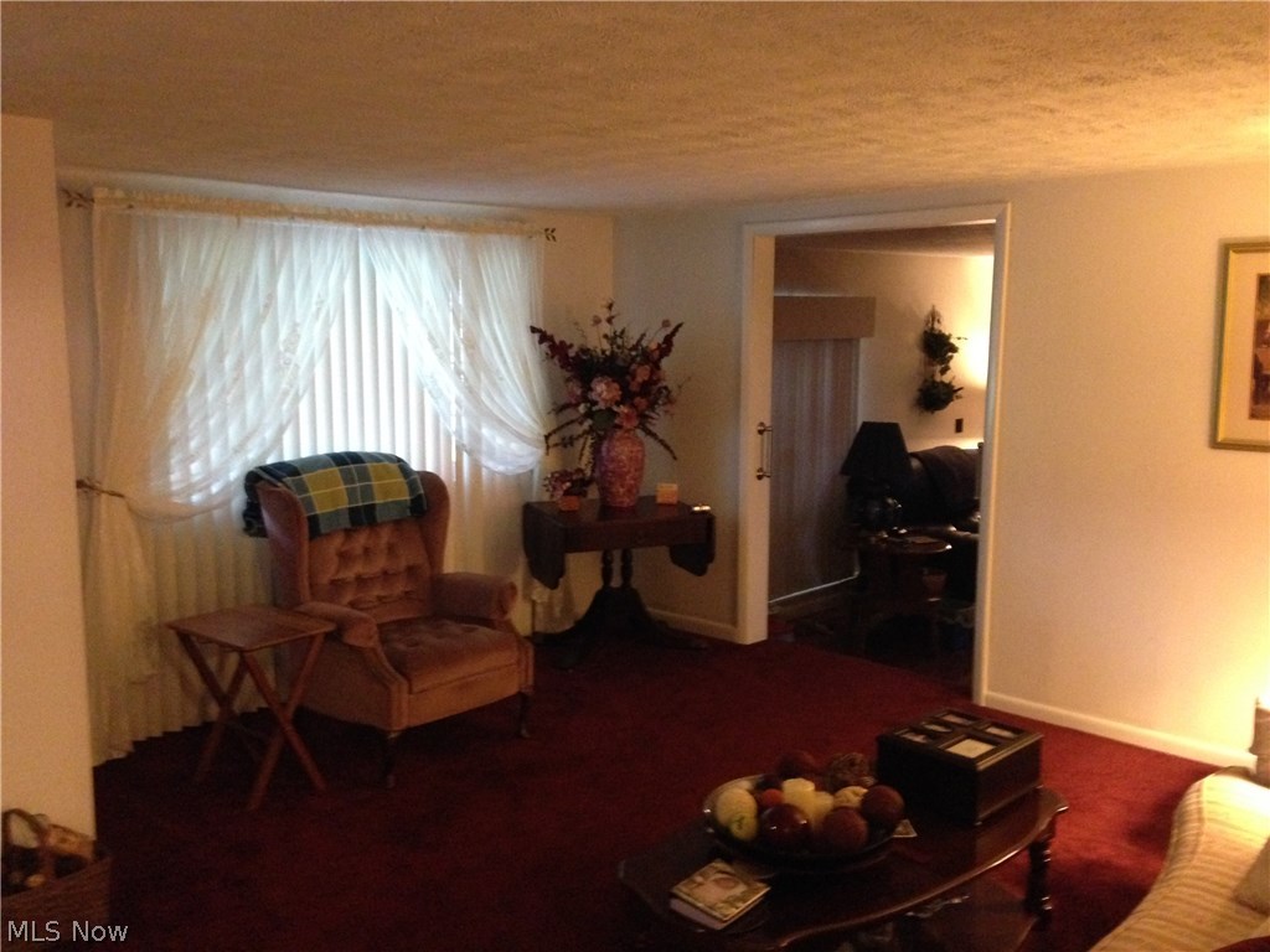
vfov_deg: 42.9
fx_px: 1211
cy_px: 476
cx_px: 635
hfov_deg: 55.4
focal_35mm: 33
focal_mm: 4.12
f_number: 2.4
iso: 640
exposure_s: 1/15
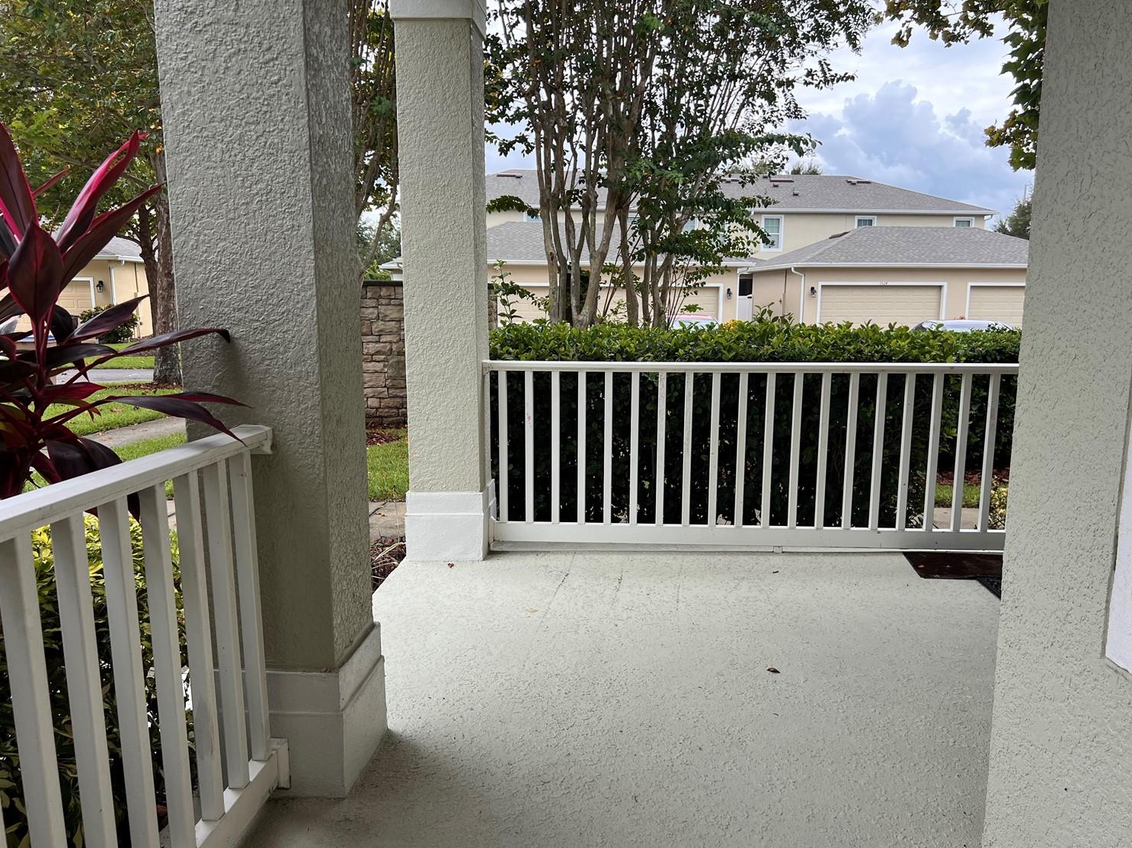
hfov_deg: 63.4
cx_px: 604
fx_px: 915
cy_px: 454
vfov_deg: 49.7
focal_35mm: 28
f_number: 1.5
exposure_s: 1/1079
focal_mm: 5.7
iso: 50
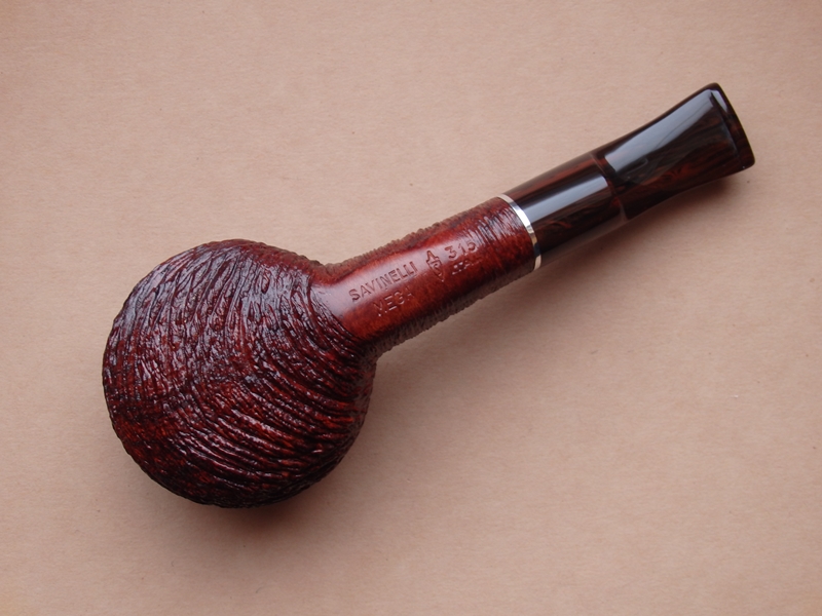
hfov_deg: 32.2
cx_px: 411
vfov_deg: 24.4
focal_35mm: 60
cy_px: 308
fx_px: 1425
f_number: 4.2
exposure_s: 1/4
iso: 125
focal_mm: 10.8
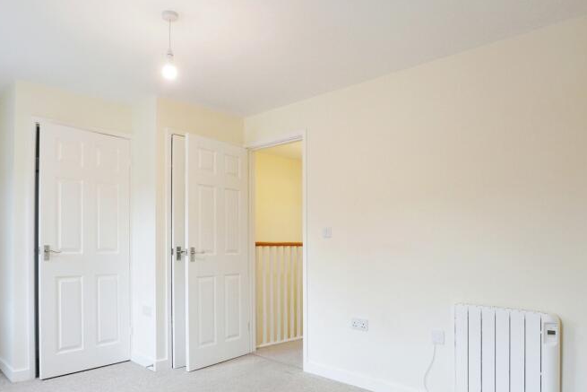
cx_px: 289
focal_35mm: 25
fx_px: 408
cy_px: 246
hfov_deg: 71.5
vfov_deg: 50.8
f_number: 9
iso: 1250
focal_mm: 16
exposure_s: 1/20
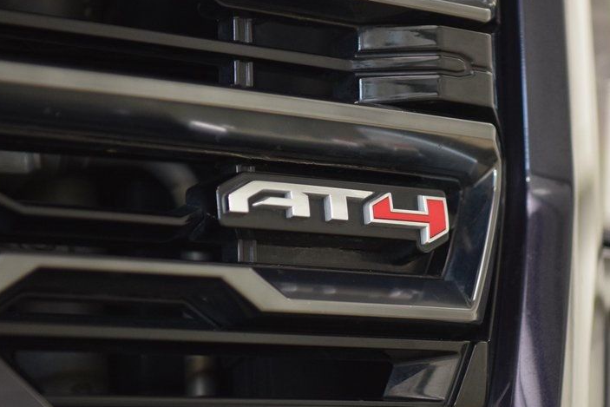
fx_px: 2593
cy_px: 197
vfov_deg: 9.0
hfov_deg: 13.4
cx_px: 367
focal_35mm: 153
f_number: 2.8
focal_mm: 70
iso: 1600
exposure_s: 1/100
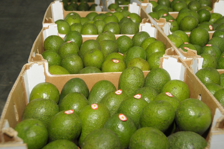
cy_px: 74
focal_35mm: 46
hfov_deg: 42.4
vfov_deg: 28.8
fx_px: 289
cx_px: 112
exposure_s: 1/60
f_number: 5.6
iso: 500
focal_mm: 31
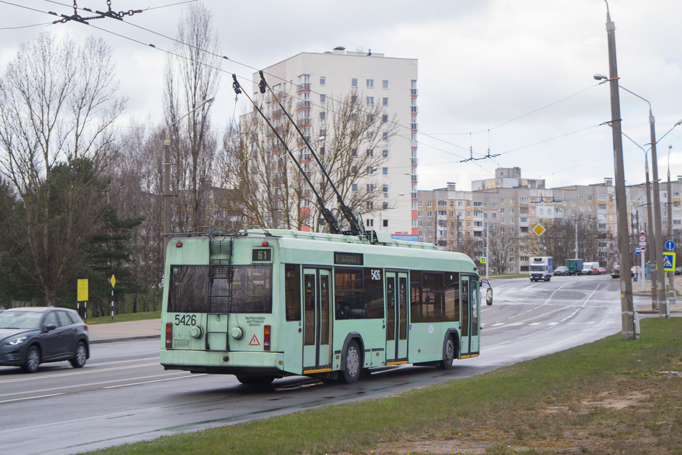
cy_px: 228
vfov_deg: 16.6
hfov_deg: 24.6
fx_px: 1563
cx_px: 341
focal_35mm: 82
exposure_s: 1/160
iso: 100
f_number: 6.3
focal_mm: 55
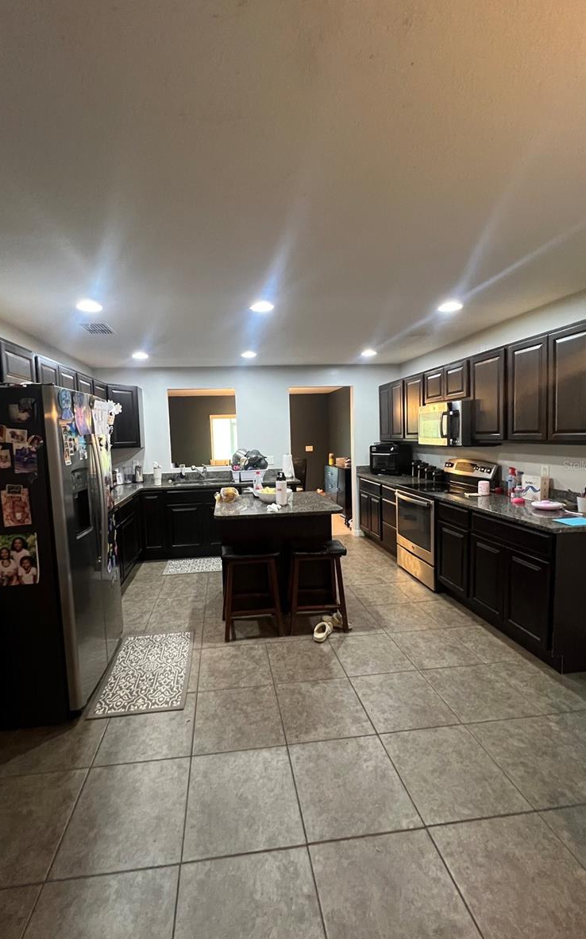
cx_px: 262
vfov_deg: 105.3
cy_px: 465
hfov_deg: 78.4
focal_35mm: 14
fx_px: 358
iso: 500
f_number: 1.8
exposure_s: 1/60
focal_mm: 1.57
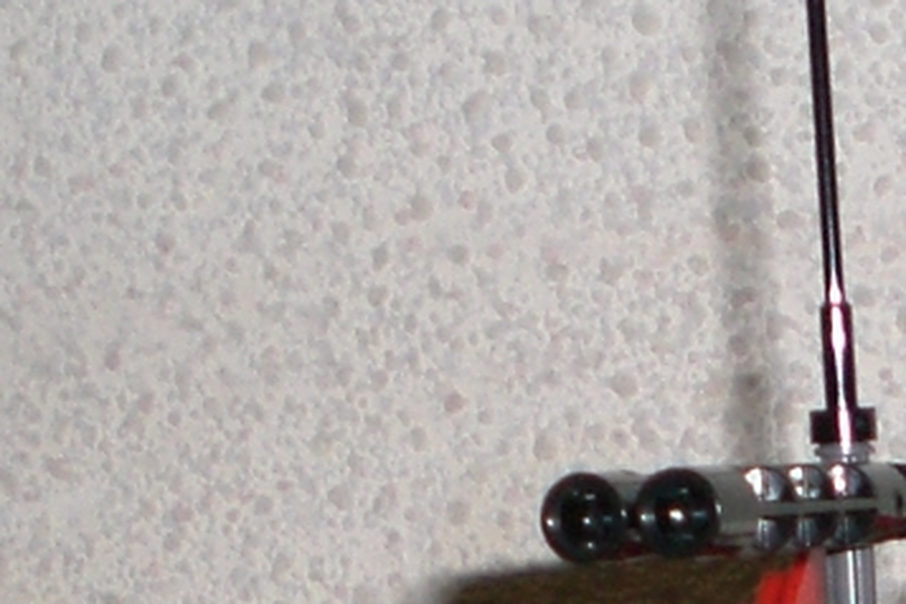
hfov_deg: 11.4
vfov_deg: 7.5
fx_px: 4454
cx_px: 1099
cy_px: 1200
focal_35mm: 177
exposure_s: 1/60
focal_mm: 6.3
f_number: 3.1
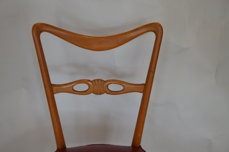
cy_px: 76
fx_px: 305
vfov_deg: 28.0
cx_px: 114
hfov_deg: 41.2
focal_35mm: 48
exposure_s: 1/50
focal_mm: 32
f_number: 4
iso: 400
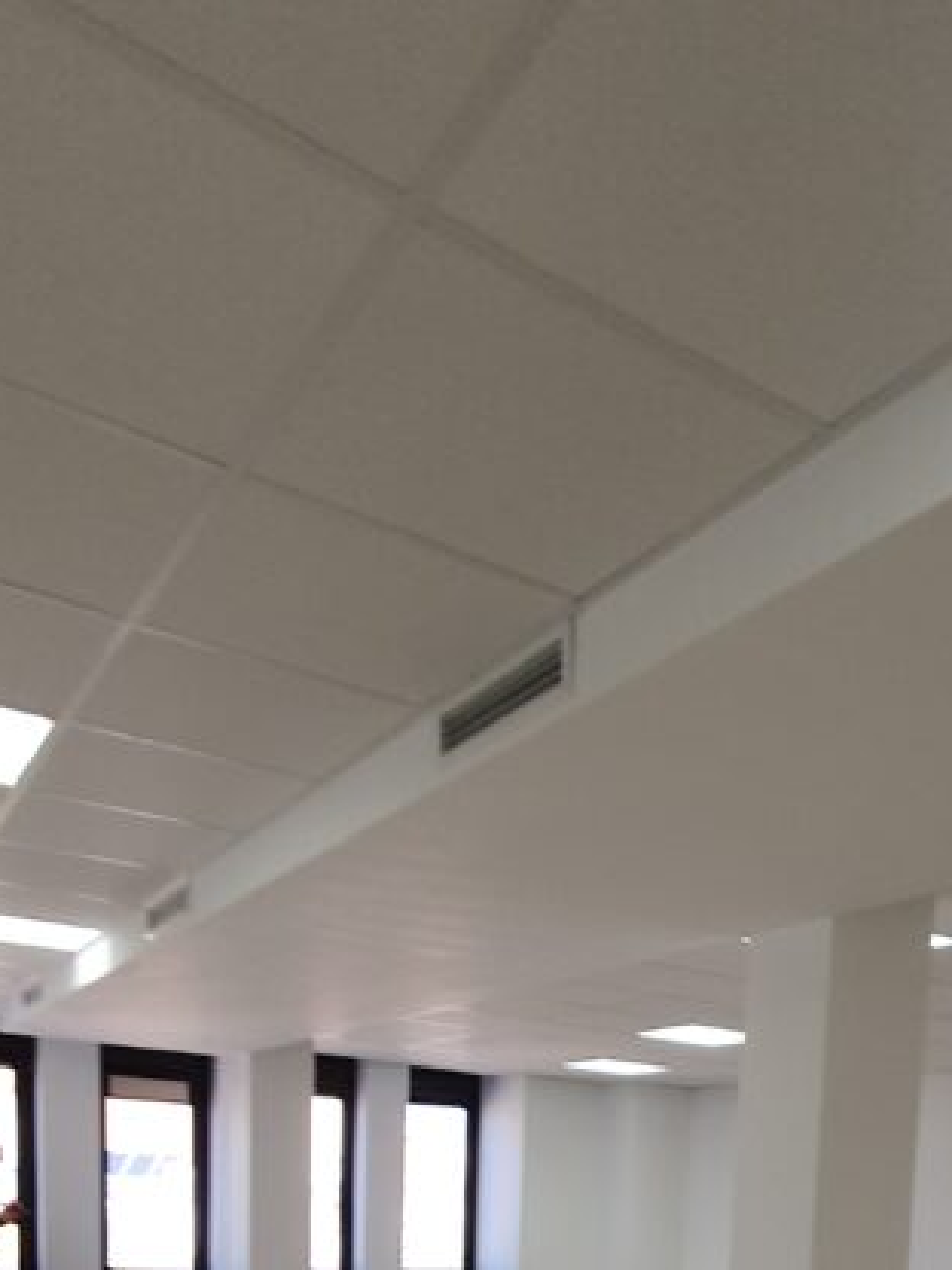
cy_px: 1343
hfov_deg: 43.7
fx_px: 1173
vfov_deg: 45.3
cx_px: 616
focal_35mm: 32
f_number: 2.2
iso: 50
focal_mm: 1.8
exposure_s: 1/50
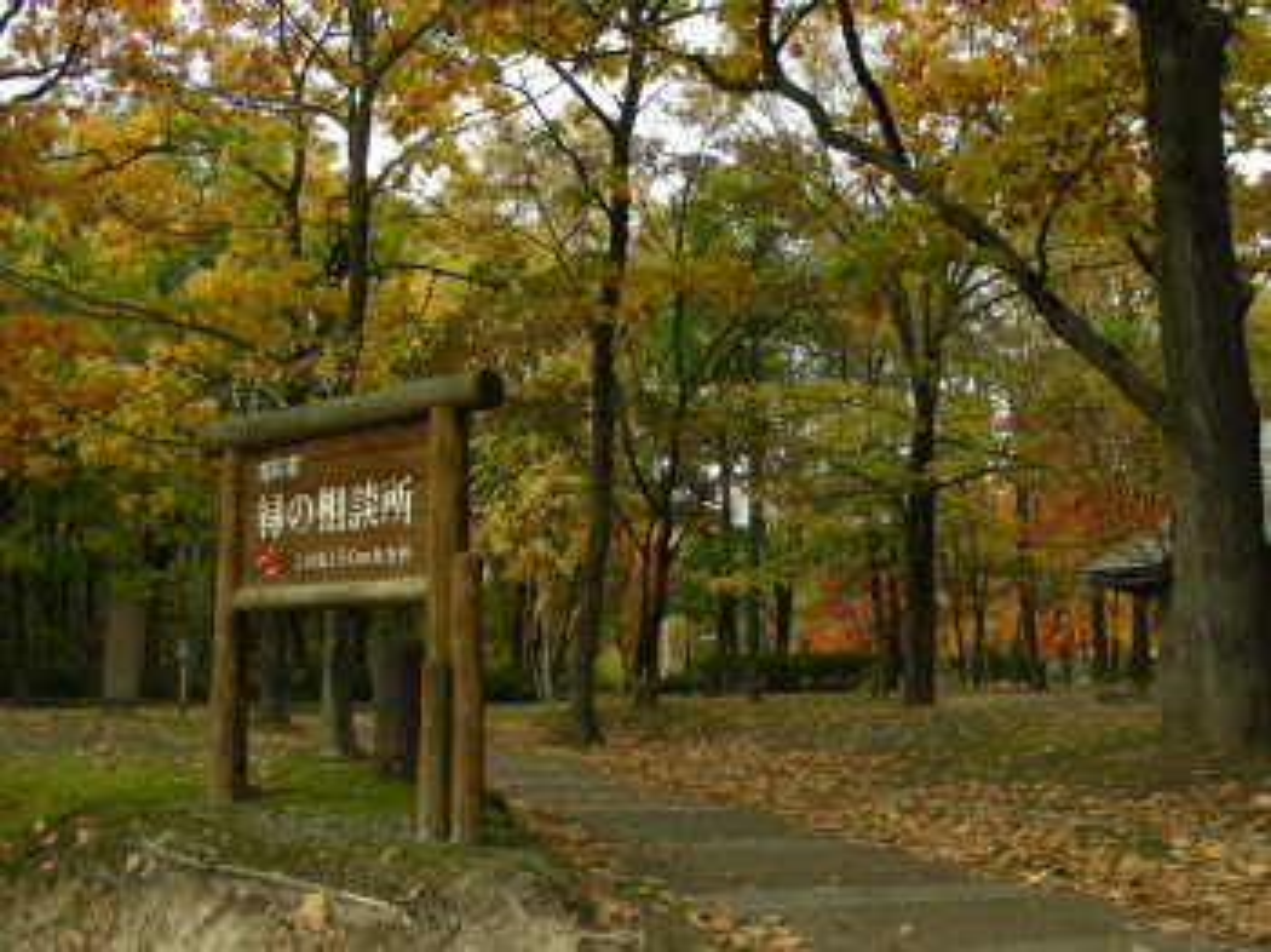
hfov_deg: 45.8
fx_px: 1504
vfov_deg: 35.1
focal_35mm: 41
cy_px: 476
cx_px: 636
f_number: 3.5
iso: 50
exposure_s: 1/72.4
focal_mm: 6.8
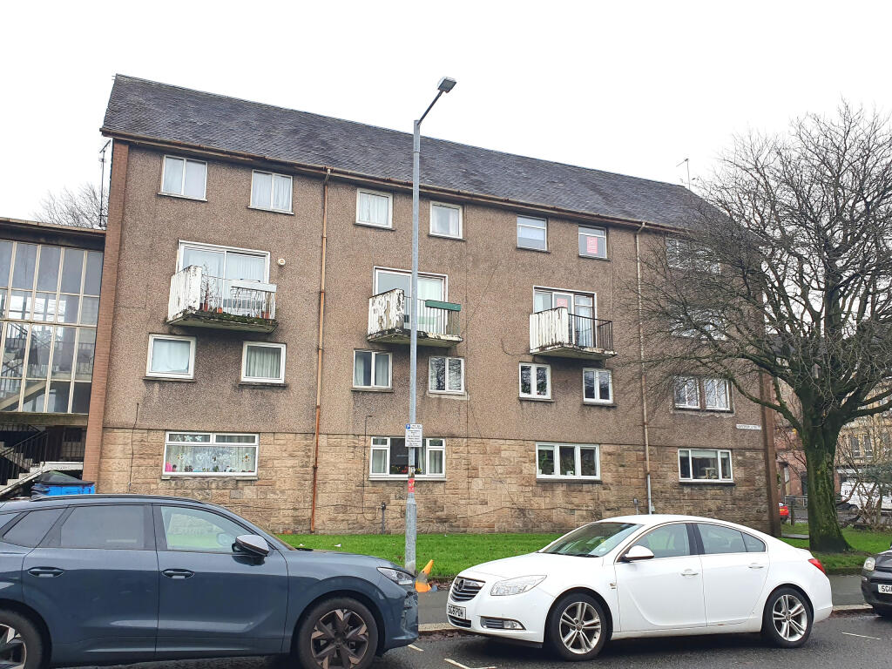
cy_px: 334
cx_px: 446
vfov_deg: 53.1
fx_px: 670
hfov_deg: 67.3
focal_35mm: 26
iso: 50
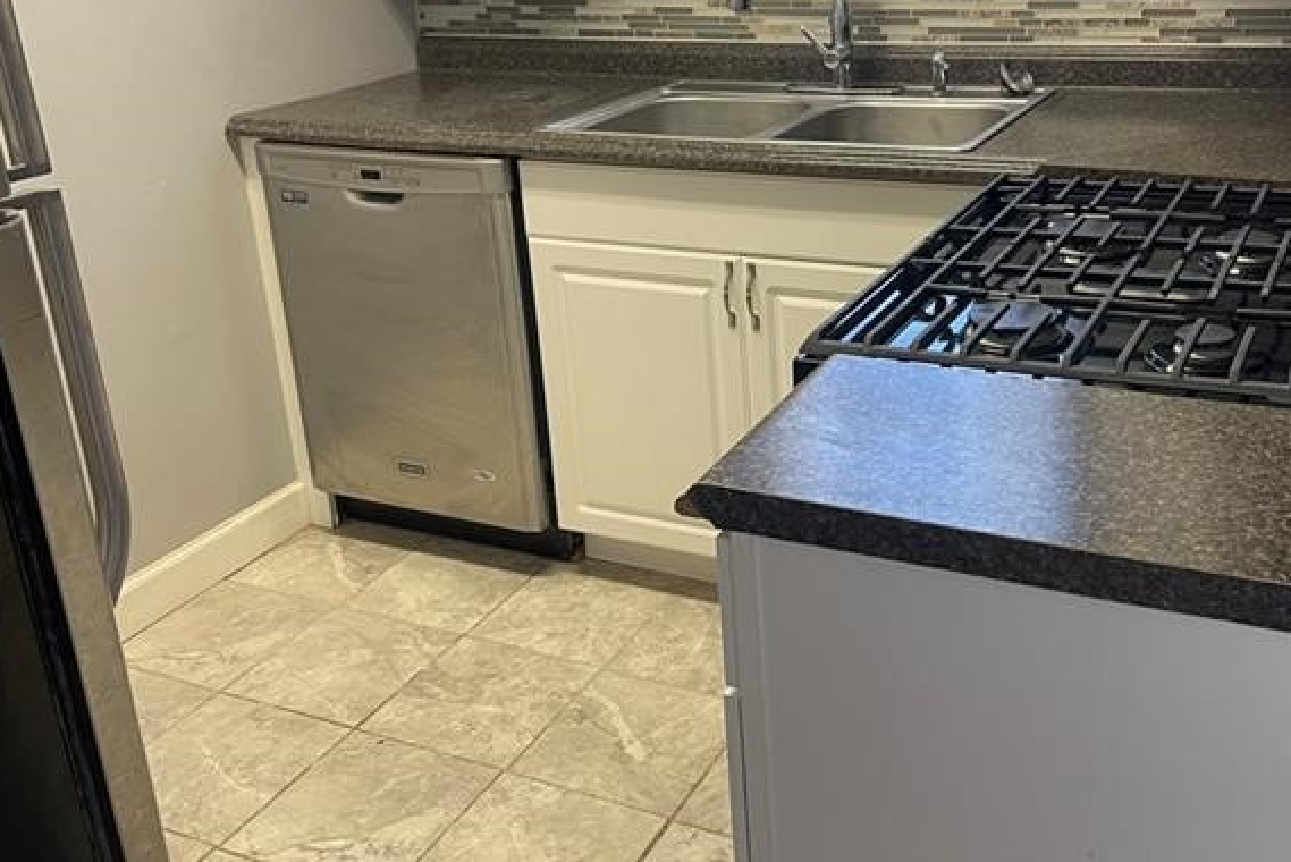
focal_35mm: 38
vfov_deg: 34.8
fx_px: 1363
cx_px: 765
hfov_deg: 50.4
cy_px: 293
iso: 125
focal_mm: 5.1
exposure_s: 1/70
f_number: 1.6
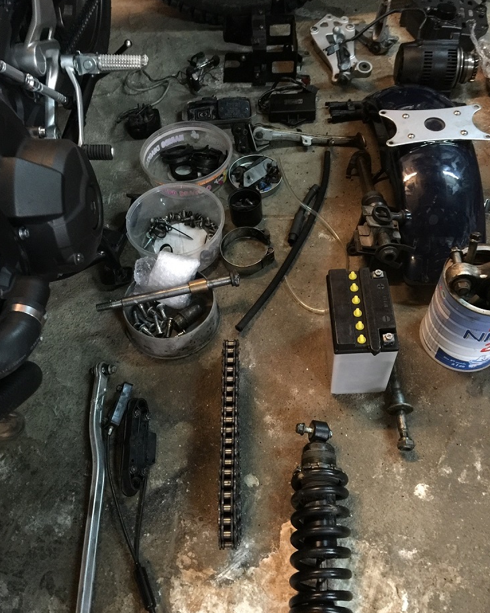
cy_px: 321
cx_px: 246
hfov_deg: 47.1
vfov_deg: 57.2
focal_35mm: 31
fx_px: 562
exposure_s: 1/4
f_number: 2.2
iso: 125
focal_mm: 4.15
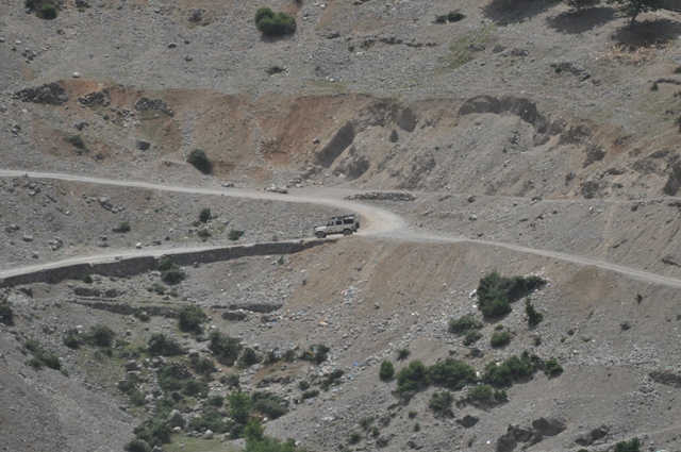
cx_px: 340
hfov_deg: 4.6
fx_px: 8502
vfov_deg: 3.0
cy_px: 226
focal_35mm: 450
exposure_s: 1/1250
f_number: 5.6
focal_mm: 300
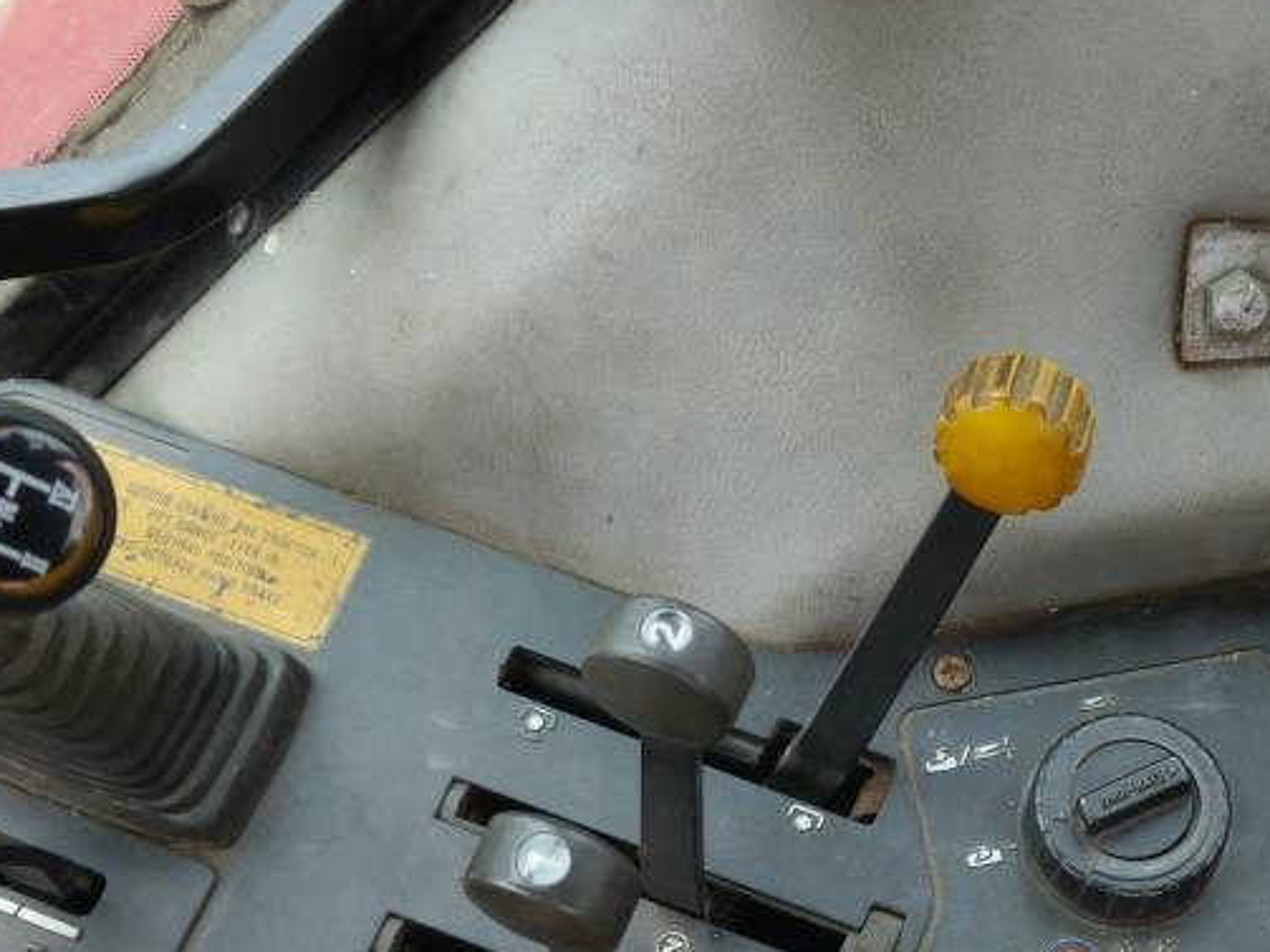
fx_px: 2091
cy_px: 775
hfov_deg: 33.2
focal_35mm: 57
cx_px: 937
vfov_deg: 25.2
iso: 160
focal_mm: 14
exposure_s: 1/100
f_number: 3.5
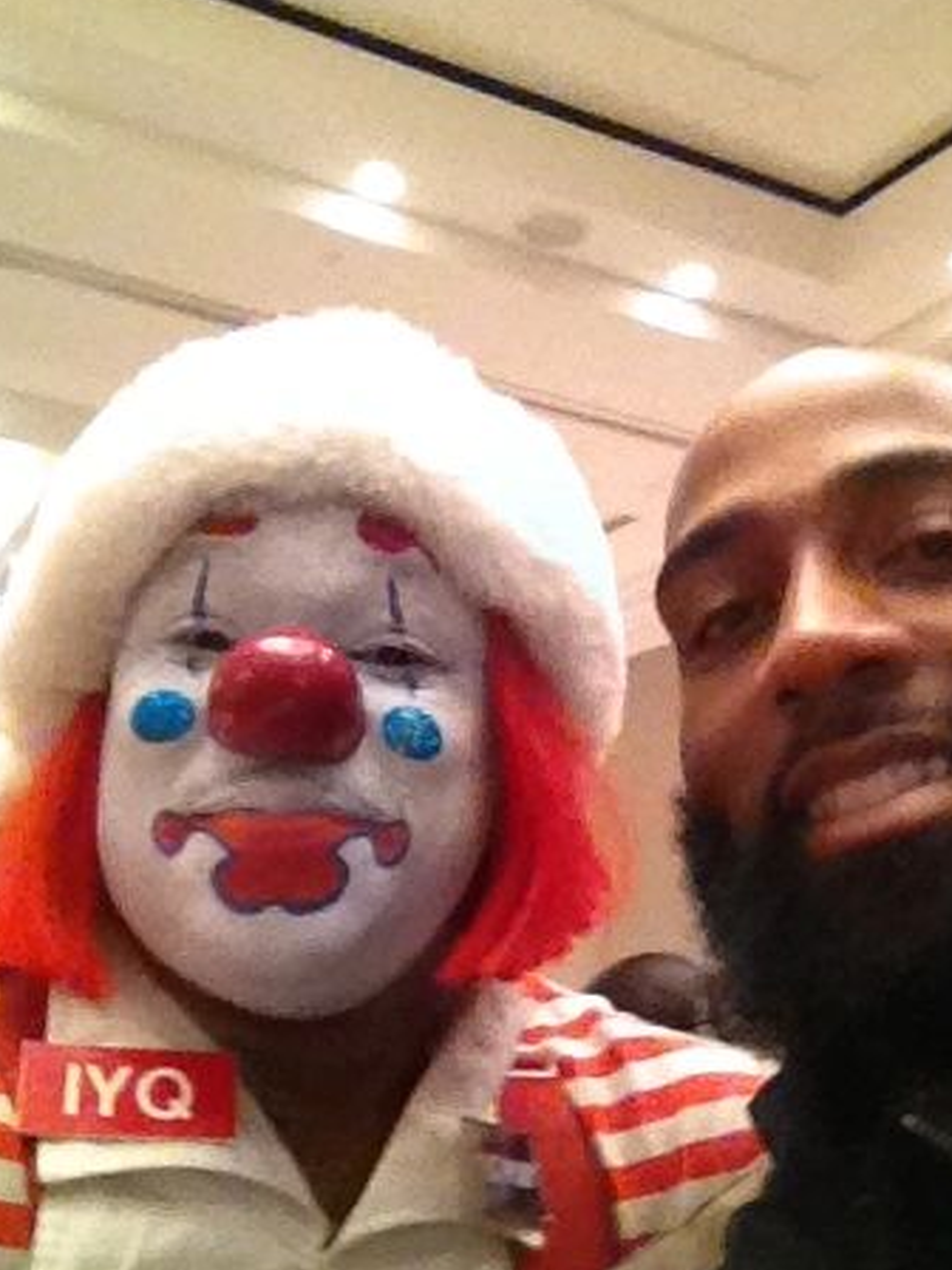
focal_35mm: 50
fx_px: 1833
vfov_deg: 38.1
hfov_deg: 29.0
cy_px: 751
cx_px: 572
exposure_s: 1/30
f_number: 2.4
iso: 640
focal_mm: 1.85
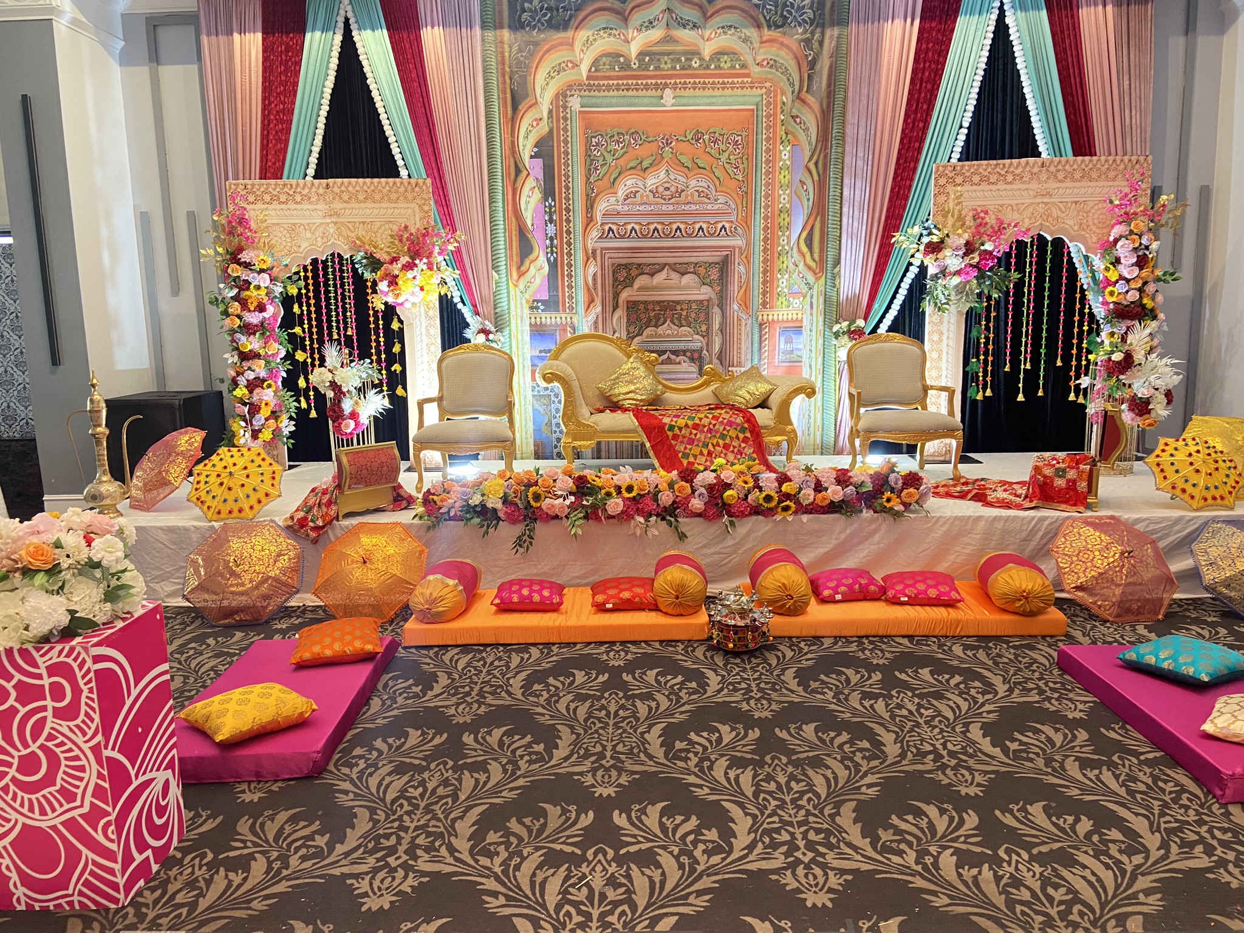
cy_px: 466
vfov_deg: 53.1
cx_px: 622
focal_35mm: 26
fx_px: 934
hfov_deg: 67.3
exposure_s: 1/60
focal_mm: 4.25
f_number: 1.8
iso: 200
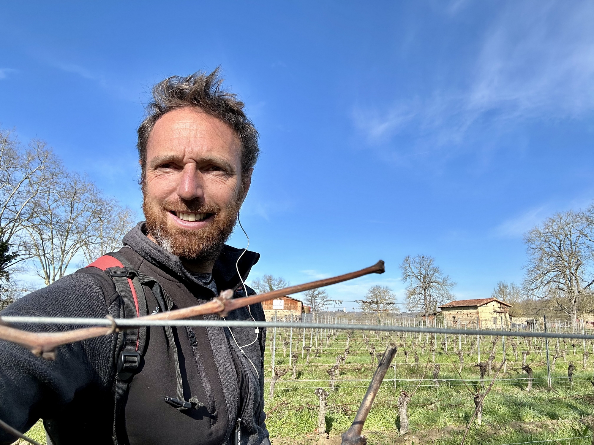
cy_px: 222
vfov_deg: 58.9
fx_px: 395
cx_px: 297
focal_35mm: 23
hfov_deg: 73.9
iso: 25
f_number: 1.9
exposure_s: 1/947
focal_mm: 2.69
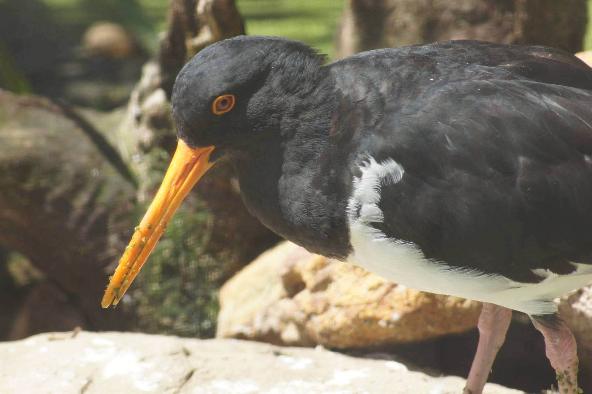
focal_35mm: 315
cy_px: 197
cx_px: 296
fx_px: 5177
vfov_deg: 4.4
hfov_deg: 6.5
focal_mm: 210
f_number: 6.3
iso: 400
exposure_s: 1/320
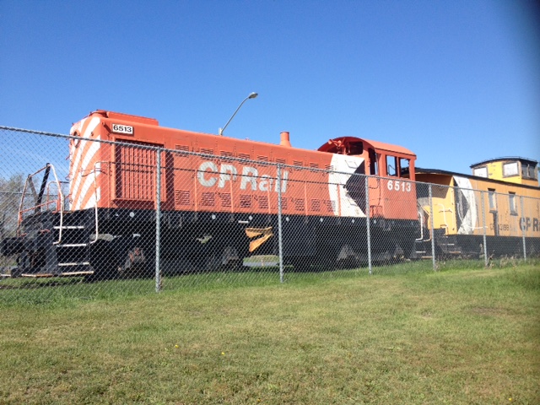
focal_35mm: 35
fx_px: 546
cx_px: 270
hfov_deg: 52.6
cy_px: 202
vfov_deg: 40.7
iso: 50
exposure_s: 1/1227
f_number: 2.4
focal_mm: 4.28
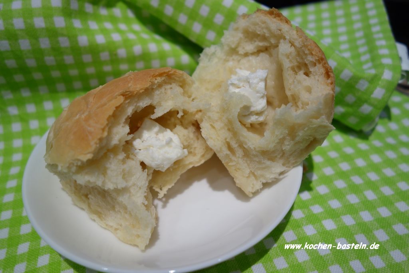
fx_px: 318
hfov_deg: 65.5
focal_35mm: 28
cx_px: 204
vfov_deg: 46.4
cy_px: 136
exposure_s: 1/100
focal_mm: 10.4
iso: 125
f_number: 2.2
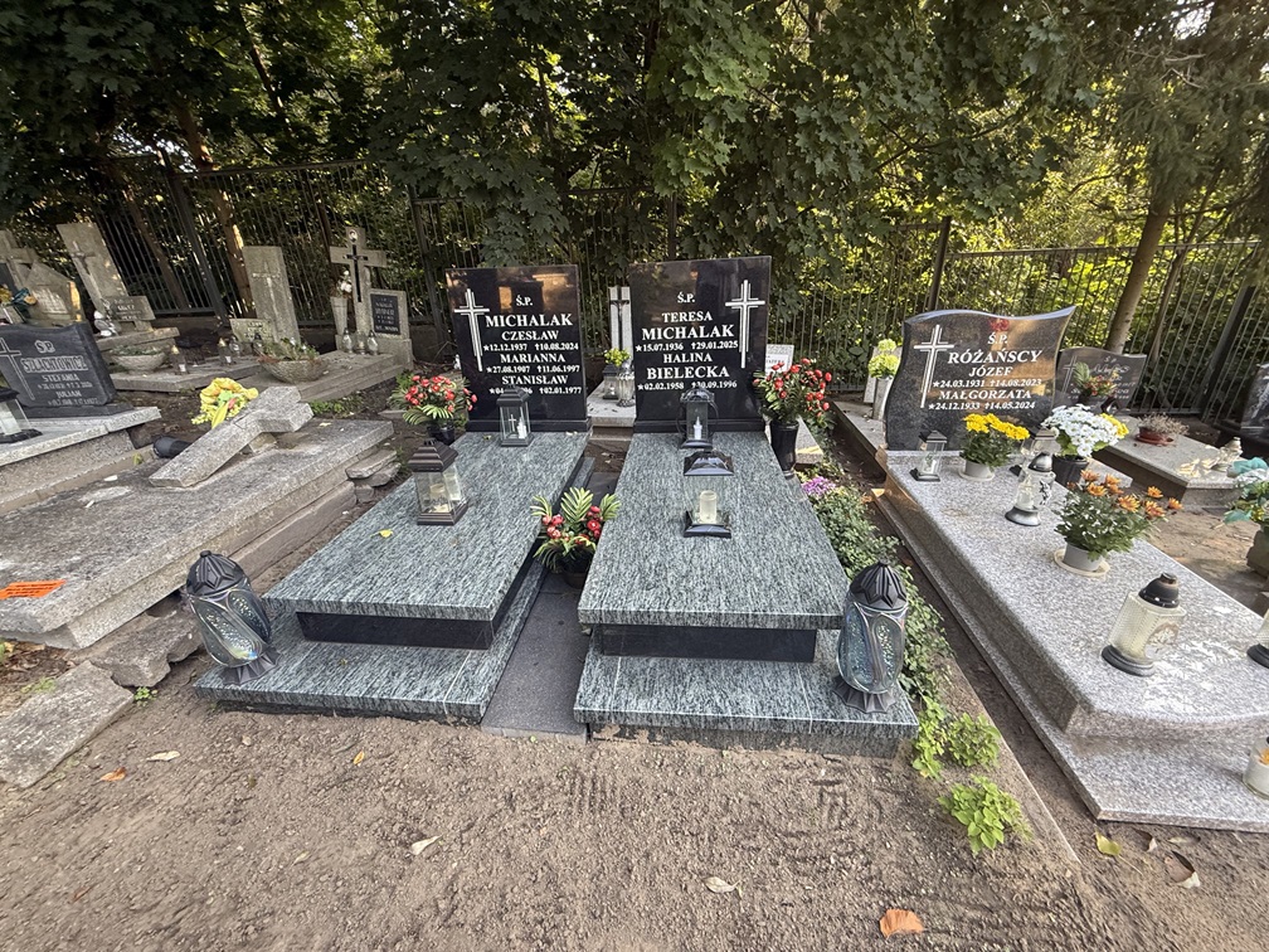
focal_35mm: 14
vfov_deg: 85.7
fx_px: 513
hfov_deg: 102.1
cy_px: 476
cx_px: 634
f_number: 2.2
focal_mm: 2.22
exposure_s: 1/99
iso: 160
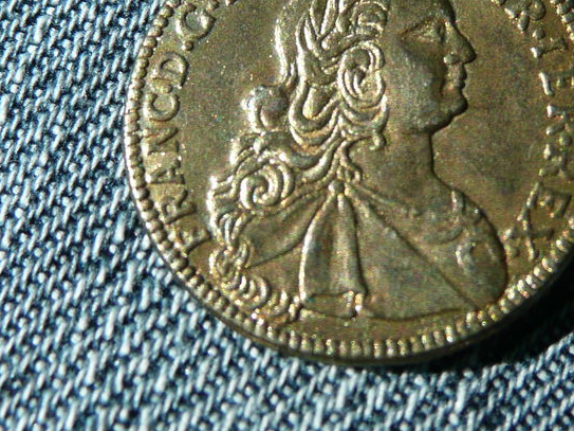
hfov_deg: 27.7
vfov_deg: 20.8
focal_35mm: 70
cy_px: 111
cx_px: 347
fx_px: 1160
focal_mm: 5.2
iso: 100
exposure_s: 1/800
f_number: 3.5
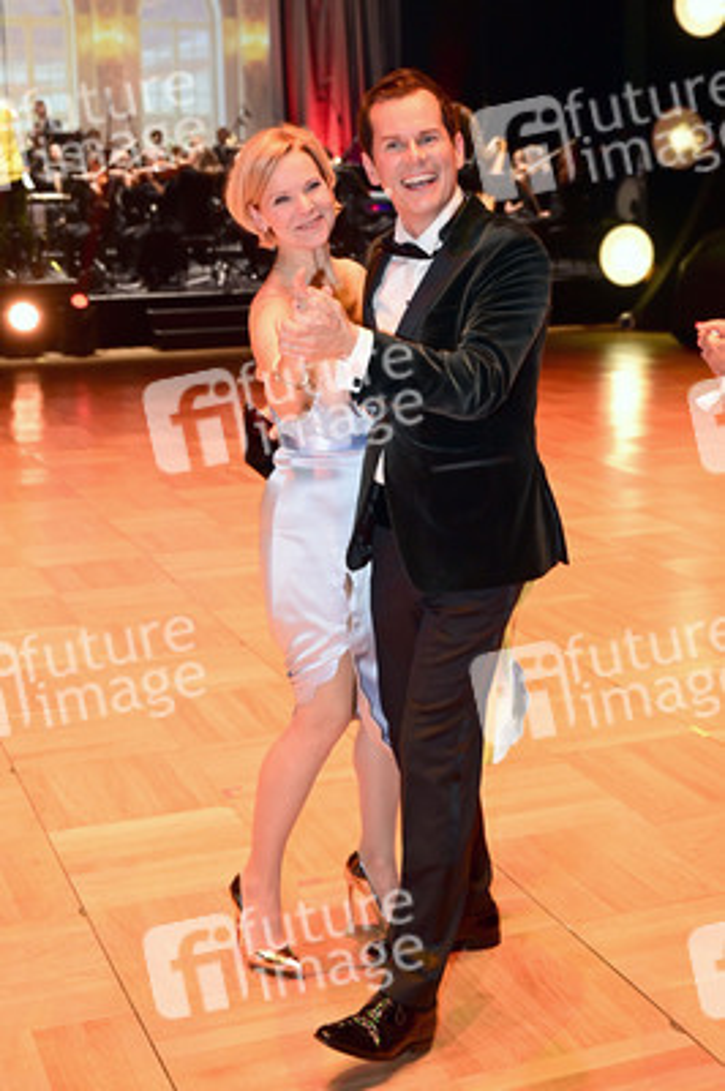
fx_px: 1392
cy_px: 546
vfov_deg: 42.8
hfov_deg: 29.2
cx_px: 362
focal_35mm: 46
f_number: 4.5
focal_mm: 46
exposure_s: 1/200
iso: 3200
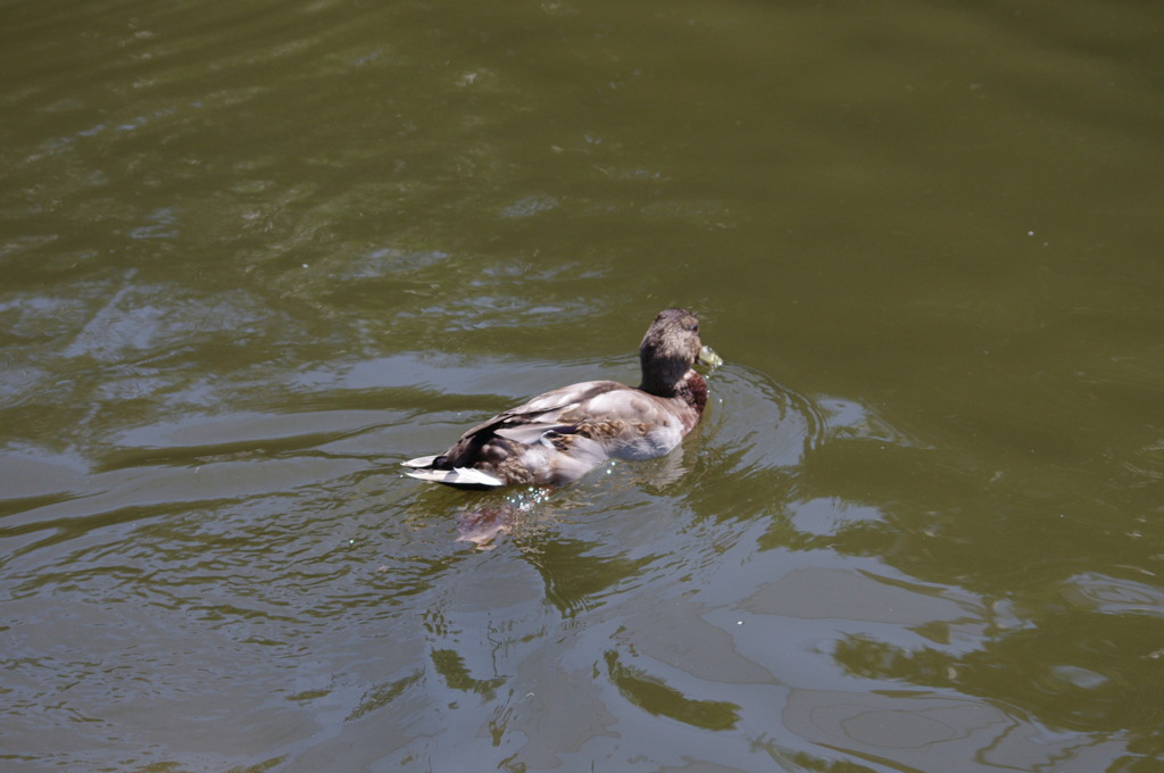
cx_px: 582
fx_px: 3391
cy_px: 386
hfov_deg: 19.5
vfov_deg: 13.0
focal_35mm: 105
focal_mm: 70
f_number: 5.6
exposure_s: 1/1000
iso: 400
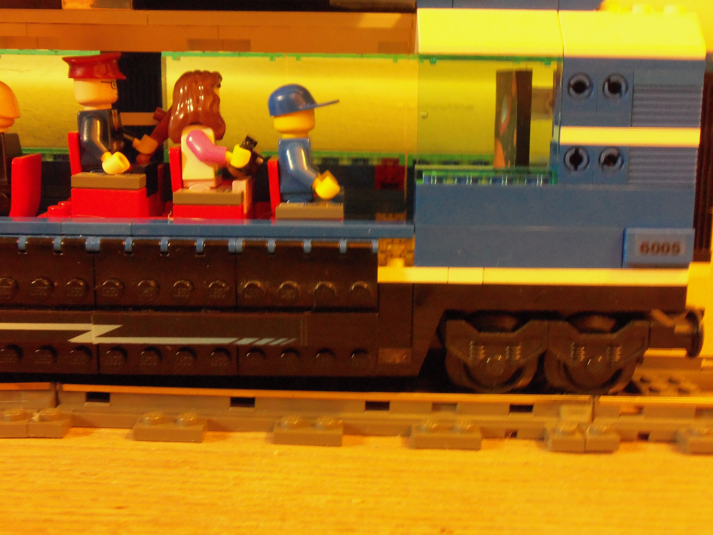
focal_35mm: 48
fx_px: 989
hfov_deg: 39.7
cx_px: 356
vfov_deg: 30.3
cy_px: 268
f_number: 3.8
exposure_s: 1/2
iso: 400
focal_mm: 8.7
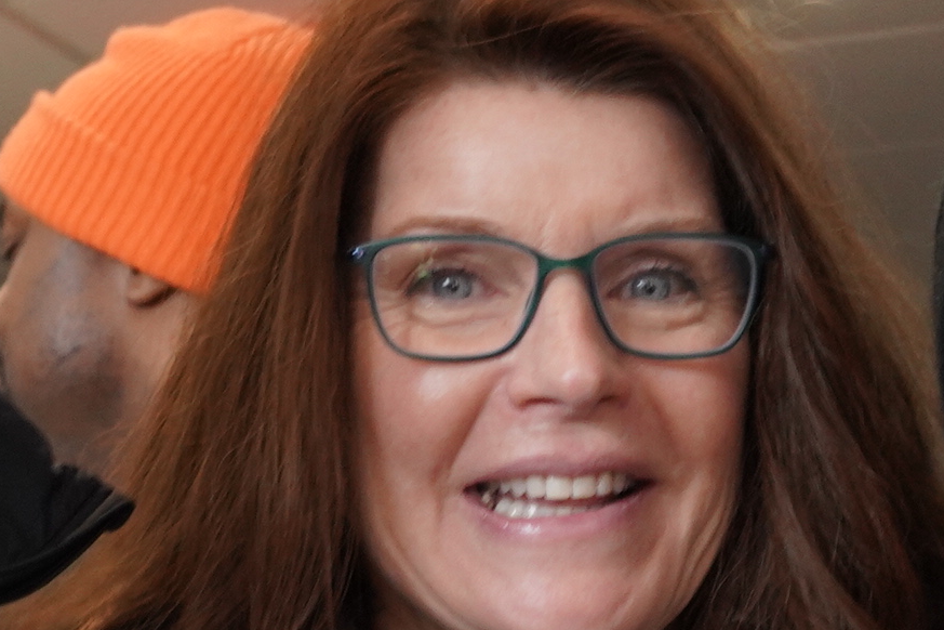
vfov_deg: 9.6
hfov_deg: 14.3
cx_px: 204
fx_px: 3749
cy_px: 527
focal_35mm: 143
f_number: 6.3
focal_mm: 20
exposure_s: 1/30
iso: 640
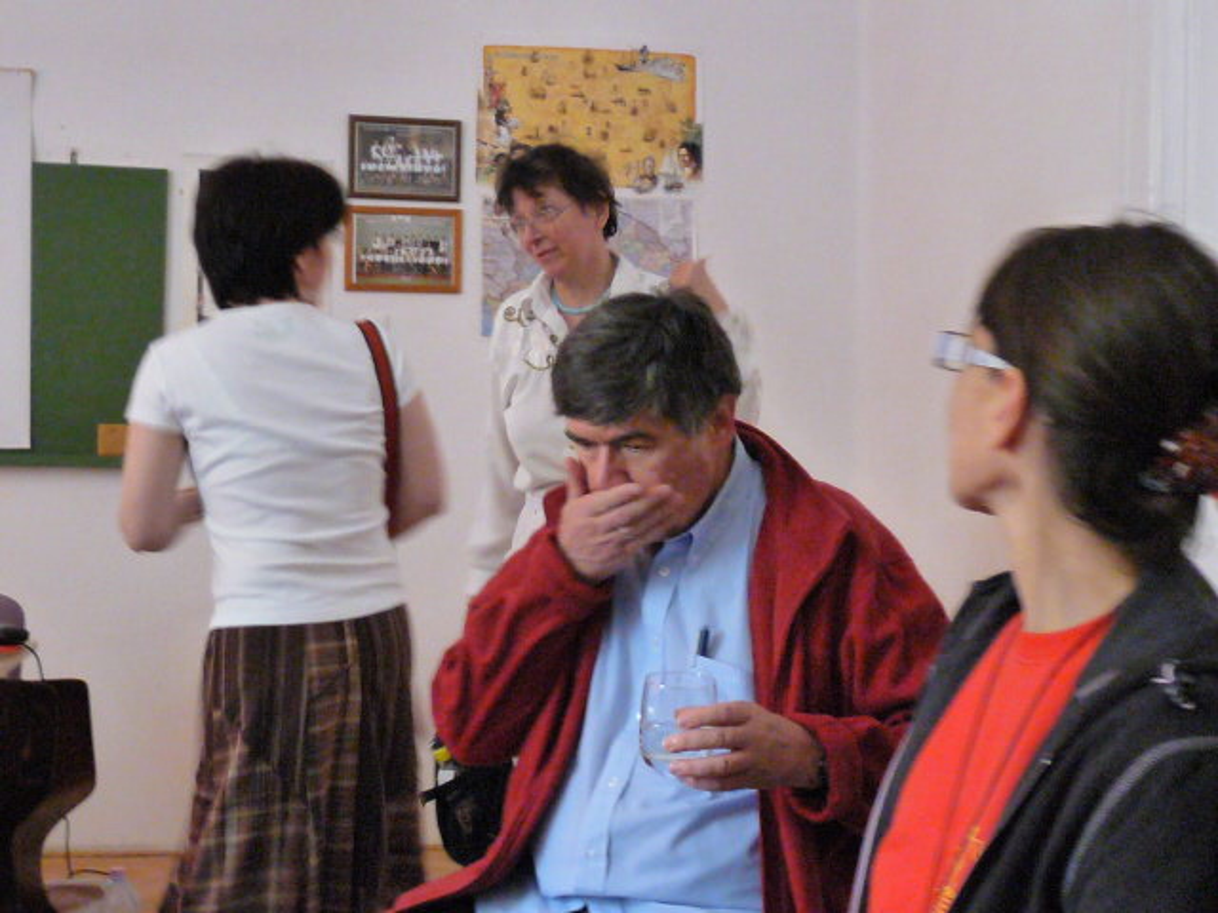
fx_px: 1794
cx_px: 609
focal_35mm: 51
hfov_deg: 37.5
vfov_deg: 28.6
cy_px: 456
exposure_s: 1/13
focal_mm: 5.1
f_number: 2.8
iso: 800
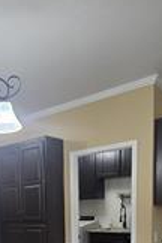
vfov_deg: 41.7
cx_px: -3
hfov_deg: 30.8
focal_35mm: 40
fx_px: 270
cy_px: 246
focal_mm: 2.2
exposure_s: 1/60
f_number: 2.2
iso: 400
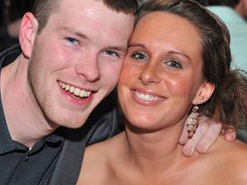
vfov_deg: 11.9
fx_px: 892
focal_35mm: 125
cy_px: 86
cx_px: 108
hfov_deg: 15.8
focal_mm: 70
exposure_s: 1/100
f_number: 5
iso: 1250
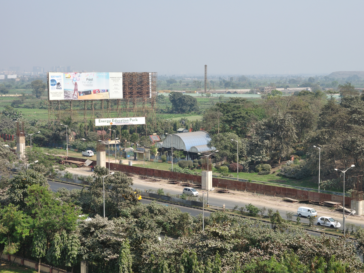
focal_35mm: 58
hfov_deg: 33.4
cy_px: 136
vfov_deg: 25.4
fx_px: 605
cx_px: 207
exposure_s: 1/250
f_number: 10
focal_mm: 35
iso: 200
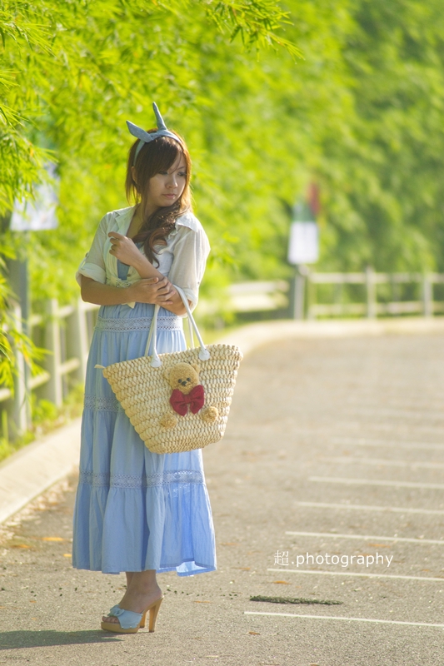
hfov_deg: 4.6
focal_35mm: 300
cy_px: 333
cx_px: 222
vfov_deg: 6.9
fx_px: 5552
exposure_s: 1/750
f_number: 5.6
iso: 400
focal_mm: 300
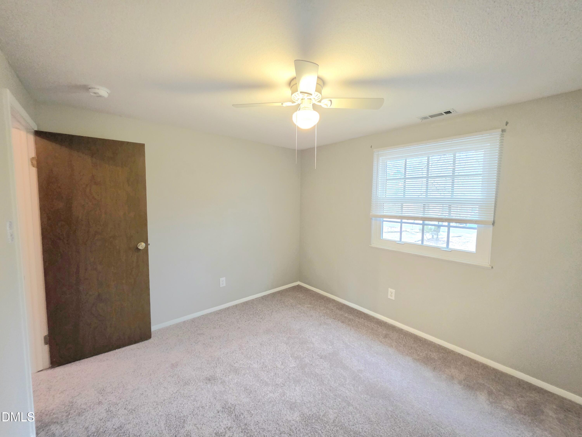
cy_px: 218
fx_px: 219
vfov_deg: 89.9
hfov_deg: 106.2
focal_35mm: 13
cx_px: 291
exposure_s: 1/60.2
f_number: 1.9
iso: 640
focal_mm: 2.2
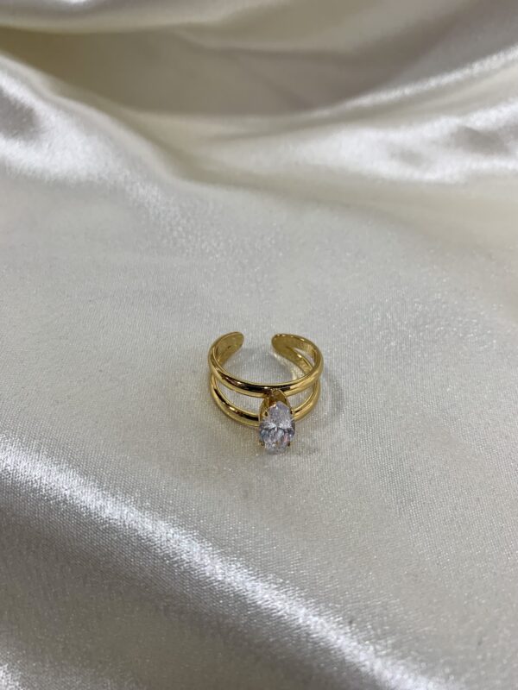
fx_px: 519
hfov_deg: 53.1
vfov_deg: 67.3
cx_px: 259
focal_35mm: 26
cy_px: 345
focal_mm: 4.25
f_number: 1.8
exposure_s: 1/100
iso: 80
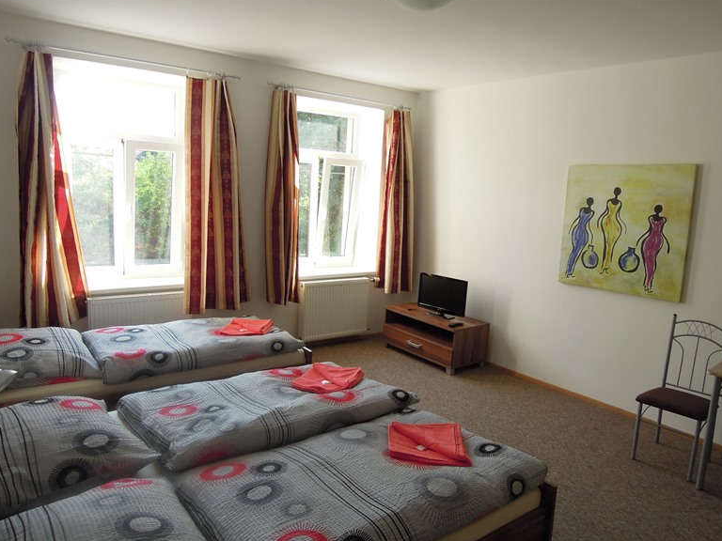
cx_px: 372
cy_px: 268
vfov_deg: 54.9
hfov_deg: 69.4
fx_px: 521
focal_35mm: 25
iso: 160
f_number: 2.8
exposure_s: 1/100
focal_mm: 4.3
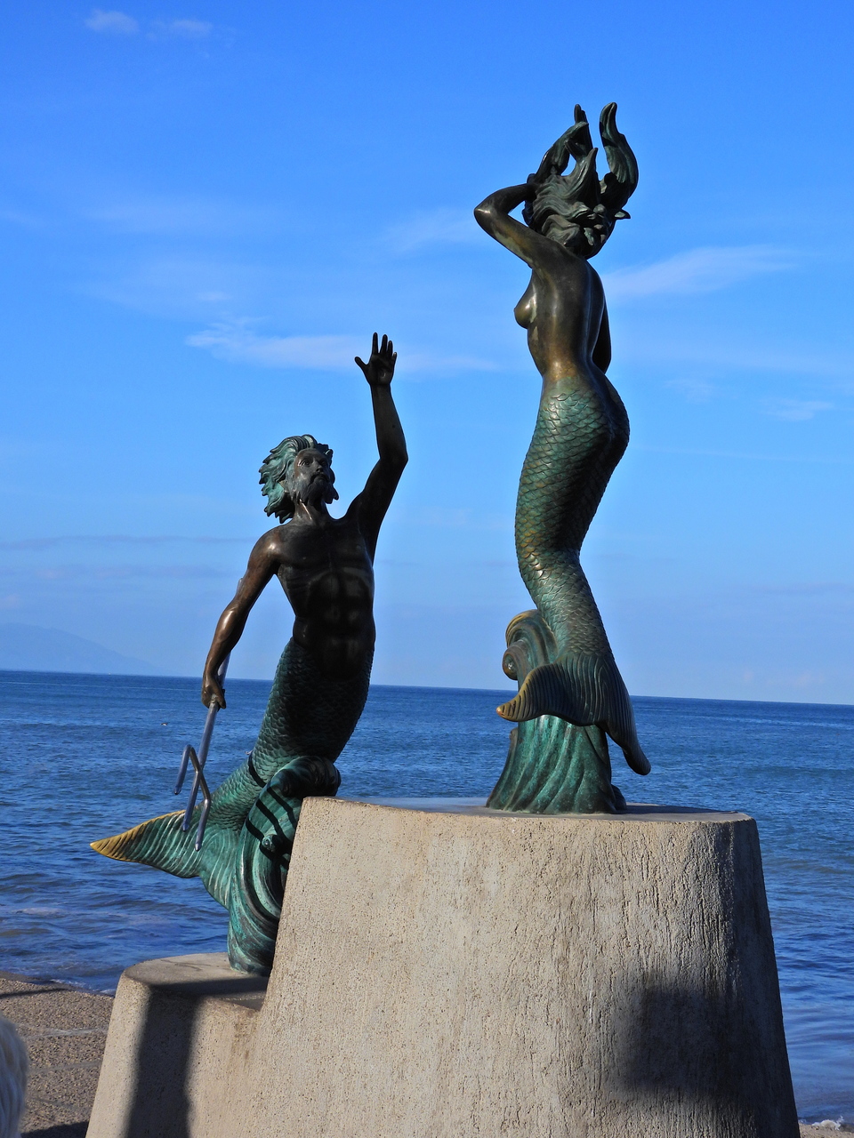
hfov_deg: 24.4
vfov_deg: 32.2
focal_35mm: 60
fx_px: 1974
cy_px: 569
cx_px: 427
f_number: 4
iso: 100
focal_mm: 10.7
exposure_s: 1/2000
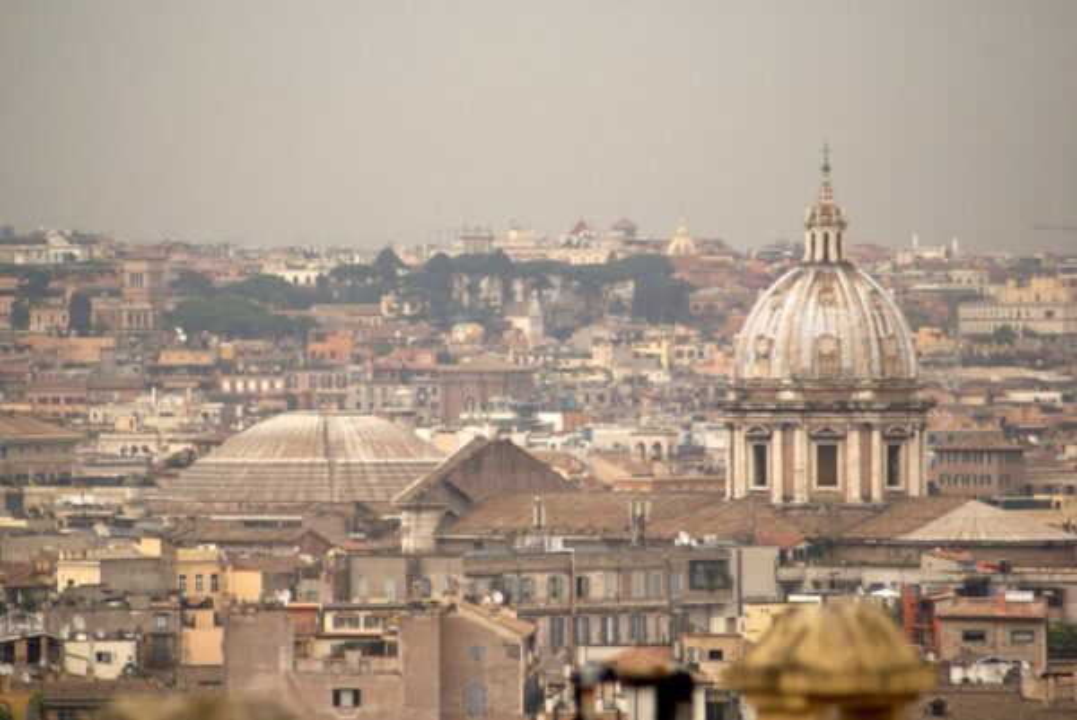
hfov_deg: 6.0
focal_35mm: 345
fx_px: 10328
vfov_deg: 4.0
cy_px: 360
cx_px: 538
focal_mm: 230
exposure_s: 1/400
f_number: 5
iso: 100
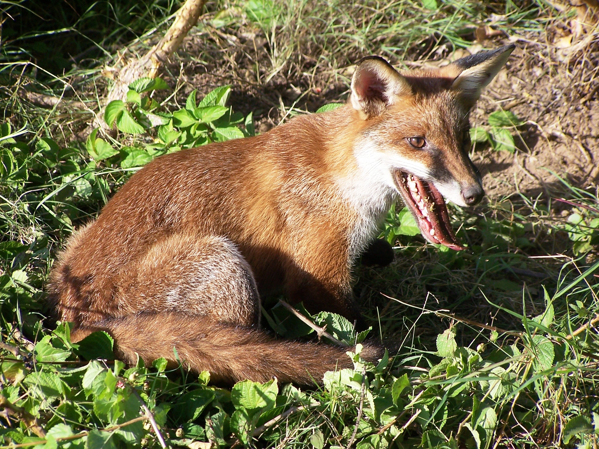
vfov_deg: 5.8
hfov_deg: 7.7
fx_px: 4464
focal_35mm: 258
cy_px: 224
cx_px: 300
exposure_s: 1/500
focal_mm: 42.8
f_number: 3.6
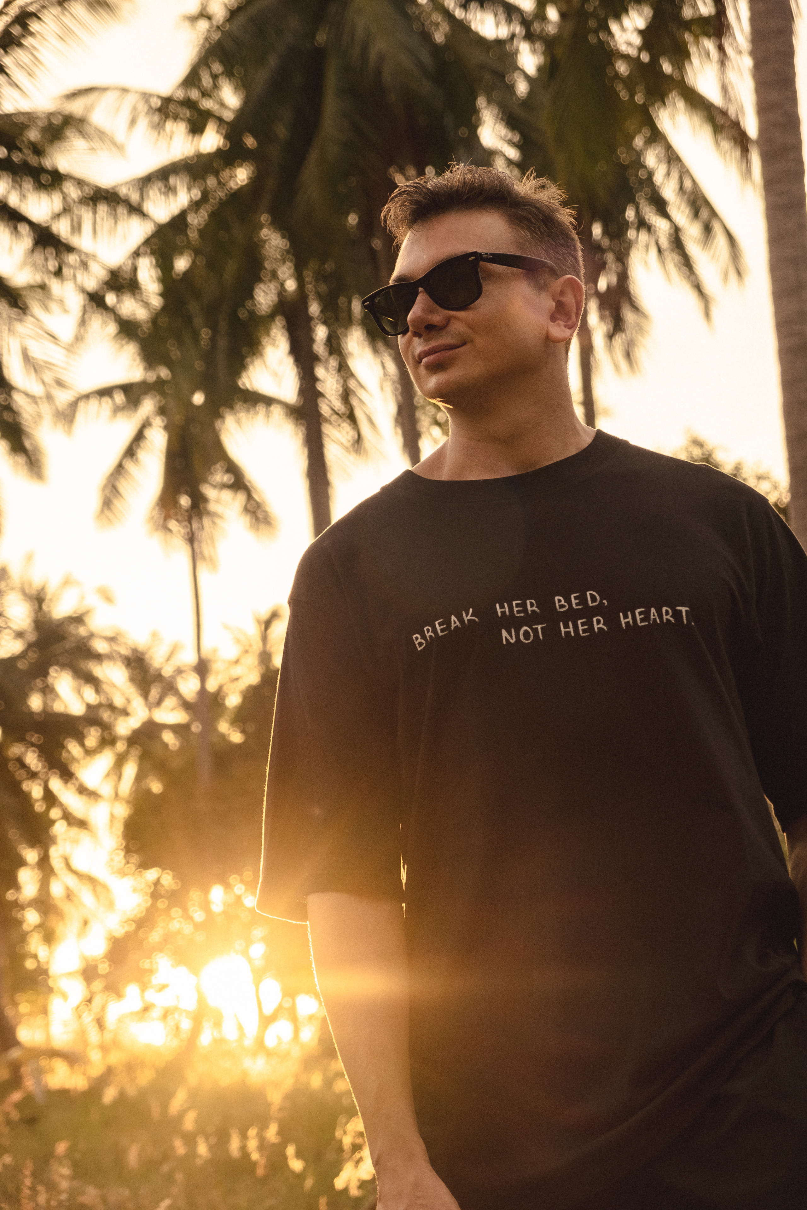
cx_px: 404
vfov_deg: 24.5
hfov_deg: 16.5
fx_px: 2791
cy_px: 605
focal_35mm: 83
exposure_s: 1/500
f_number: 5
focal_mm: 55
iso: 500
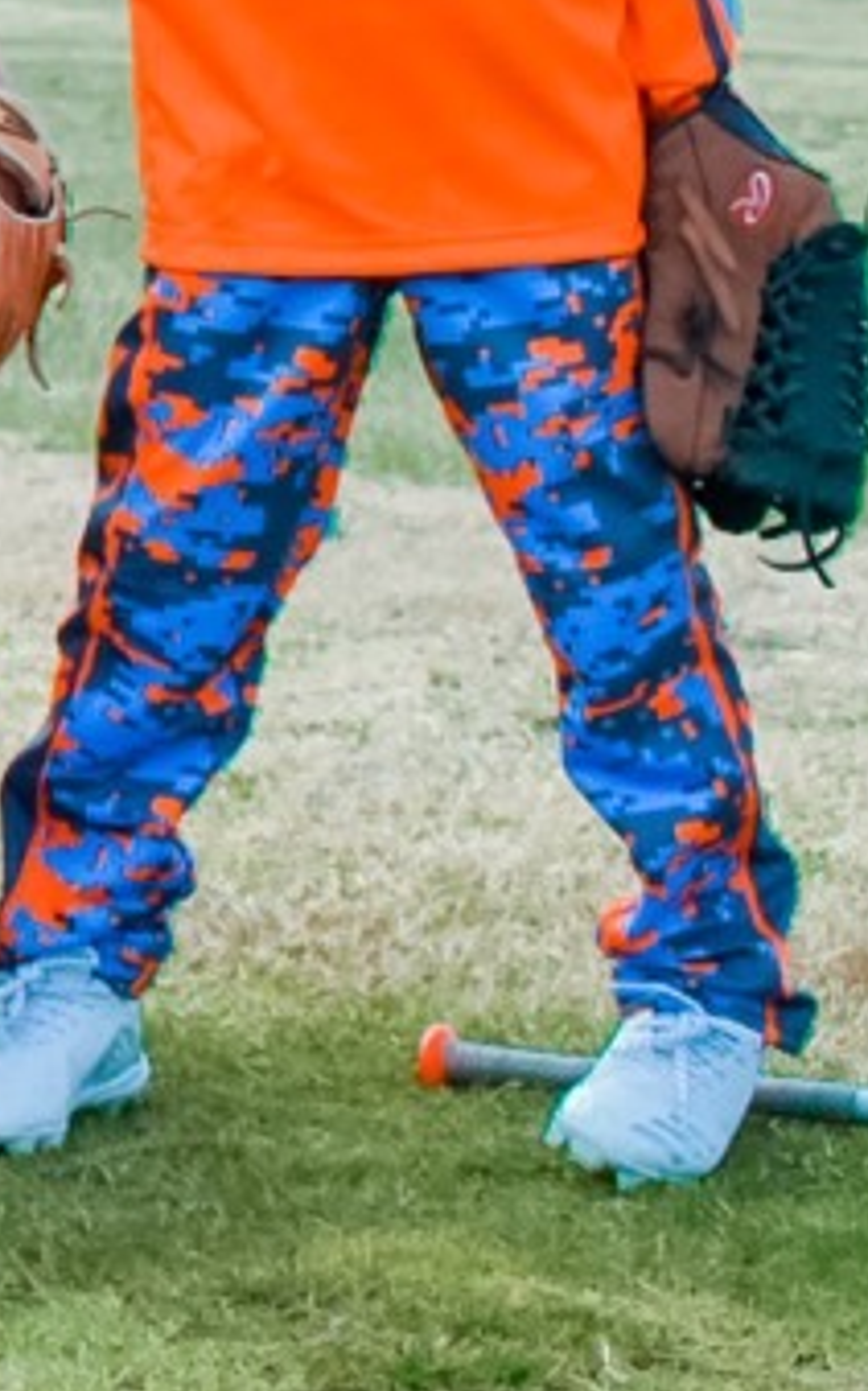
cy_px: 68
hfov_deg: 7.3
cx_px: -1648
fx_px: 6137
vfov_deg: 12.8
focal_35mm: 162
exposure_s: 1/1600
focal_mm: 28
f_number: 6.3
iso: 400
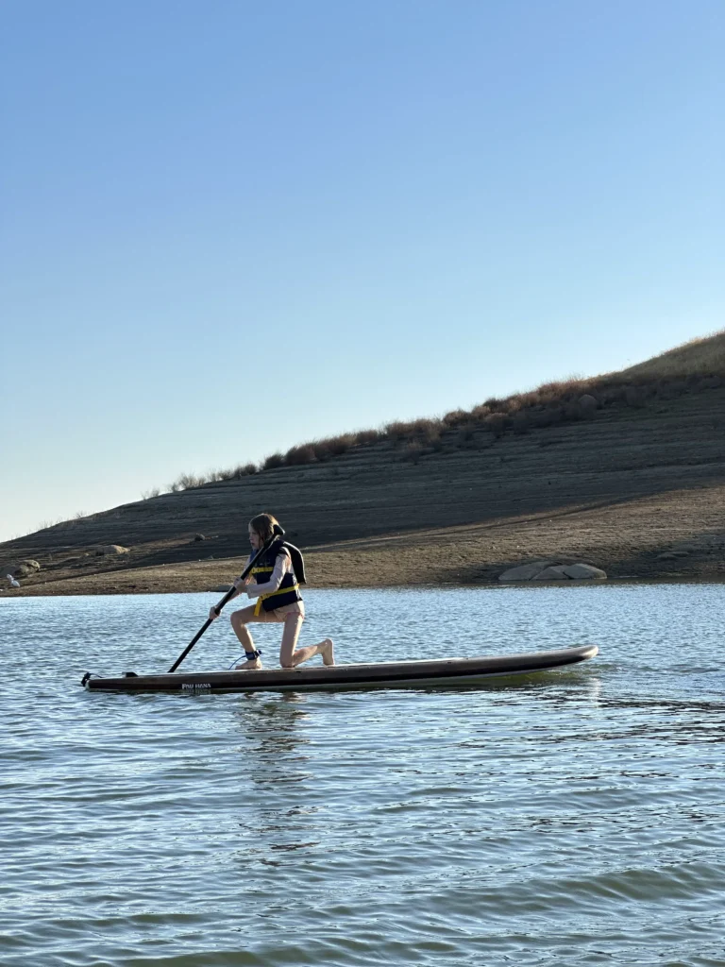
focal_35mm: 77
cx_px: 362
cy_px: 484
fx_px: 2150
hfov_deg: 19.1
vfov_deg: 25.3
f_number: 2.8
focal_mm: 9
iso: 32
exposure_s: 1/791
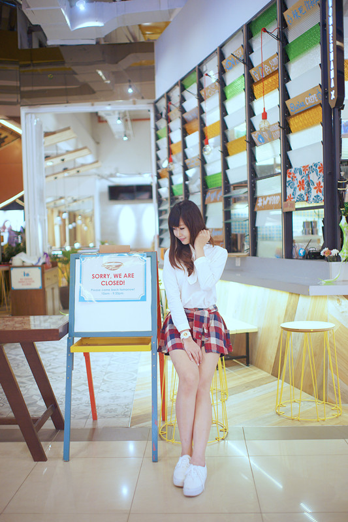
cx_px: 174
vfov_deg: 54.4
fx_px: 508
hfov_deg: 37.8
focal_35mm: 35
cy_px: 261
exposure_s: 1/50
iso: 400
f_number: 1.7
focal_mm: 35
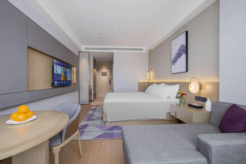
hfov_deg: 104.2
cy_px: 82
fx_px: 96
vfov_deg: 81.3
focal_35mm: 14
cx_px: 123
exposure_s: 1/3
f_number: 9
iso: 320
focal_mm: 14
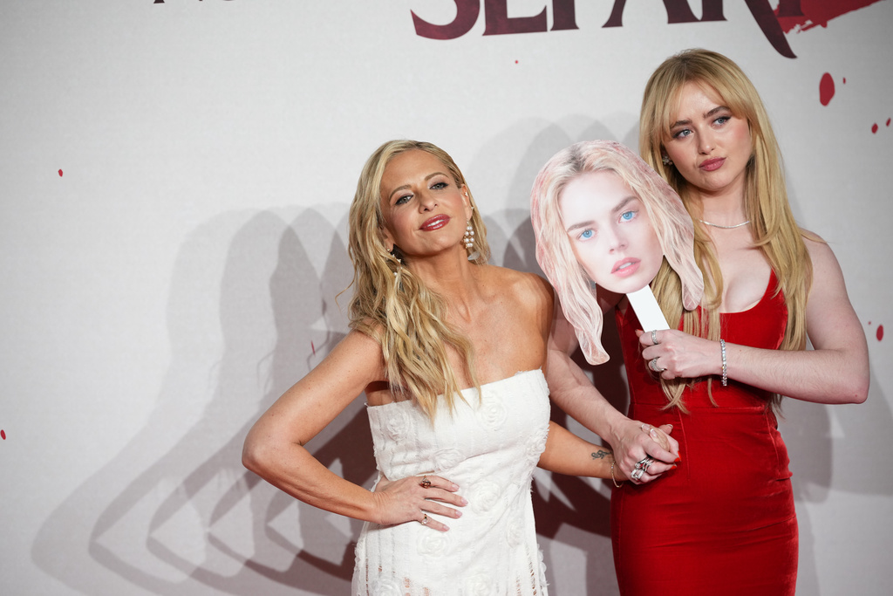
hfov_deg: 15.5
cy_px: 298
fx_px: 3275
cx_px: 446
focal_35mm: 132
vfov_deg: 10.4
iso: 1600
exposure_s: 1/800
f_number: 3.2
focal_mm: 132
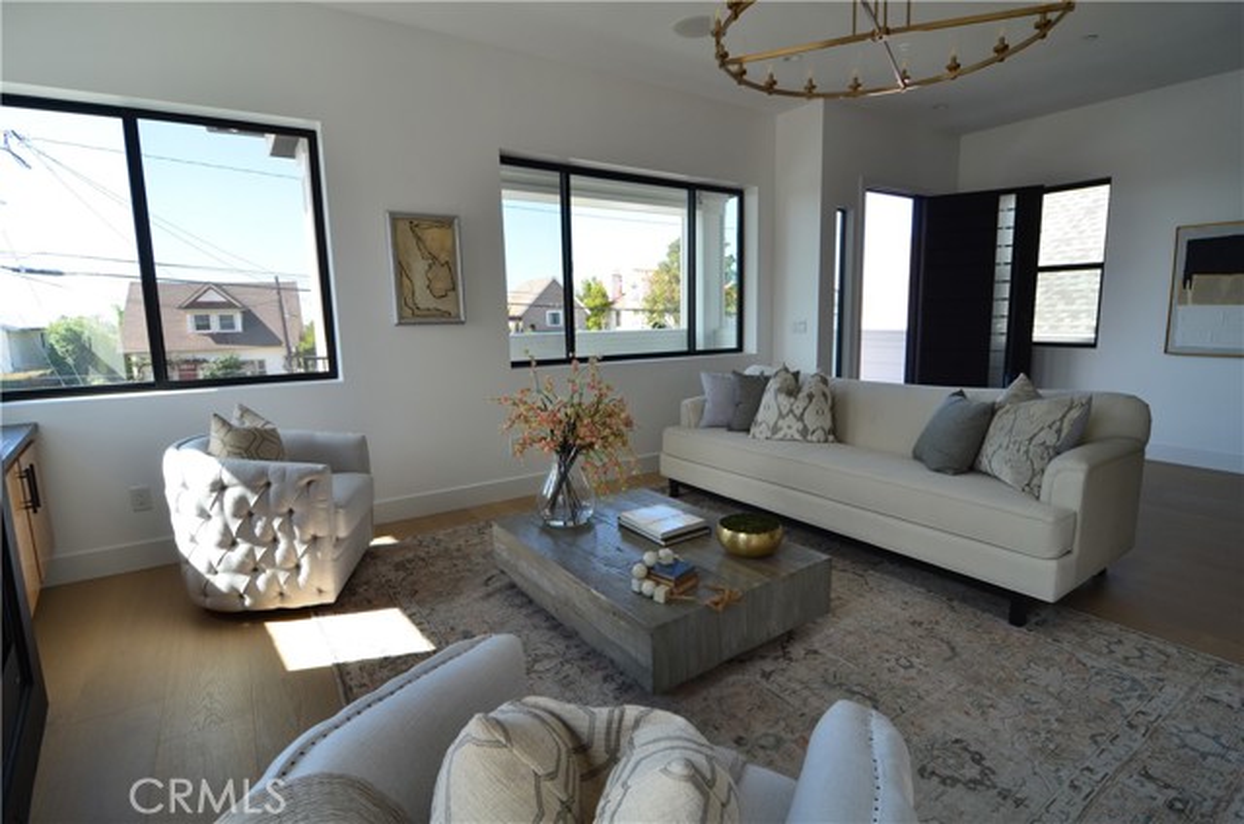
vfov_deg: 71.8
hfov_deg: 95.1
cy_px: 412
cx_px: 622
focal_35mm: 16
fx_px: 569
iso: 320
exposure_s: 1/40
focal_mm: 11
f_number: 11
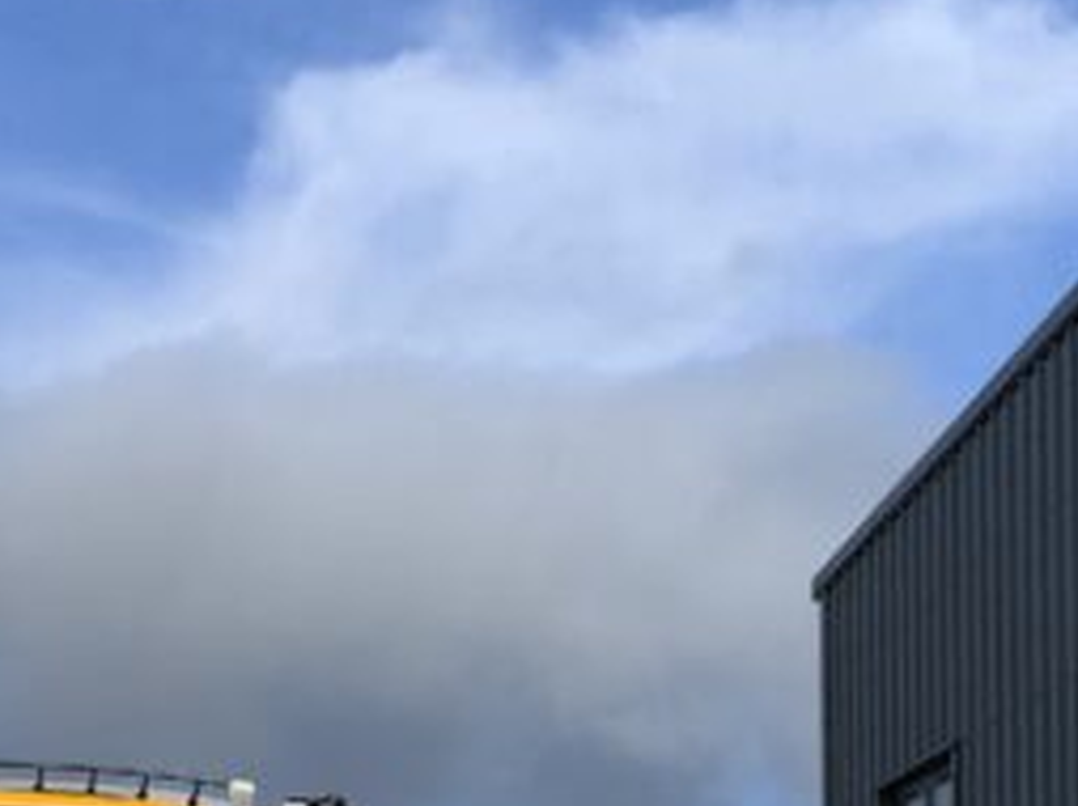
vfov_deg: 12.3
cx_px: 471
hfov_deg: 16.8
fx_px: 3640
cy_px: 1031
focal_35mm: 117
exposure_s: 1/1984
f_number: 1.8
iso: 16
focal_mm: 3
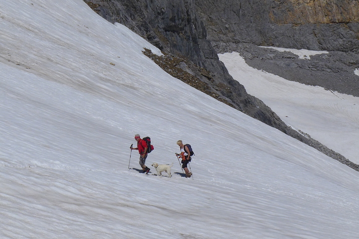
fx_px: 1796
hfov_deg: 11.4
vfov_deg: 7.6
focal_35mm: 180
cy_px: 120
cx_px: 180
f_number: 6.3
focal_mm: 17.7
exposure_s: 1/1600
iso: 80
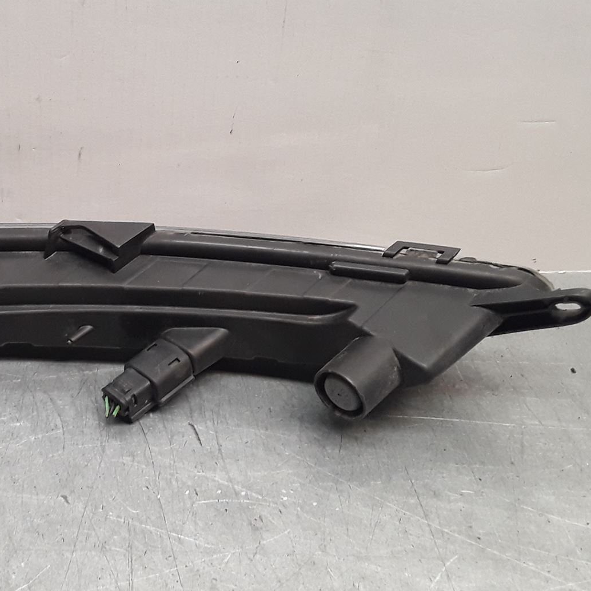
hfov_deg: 33.4
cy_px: 289
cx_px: 97
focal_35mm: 49
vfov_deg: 34.7
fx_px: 946
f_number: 1.9
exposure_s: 1/100
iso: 80
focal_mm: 2.91
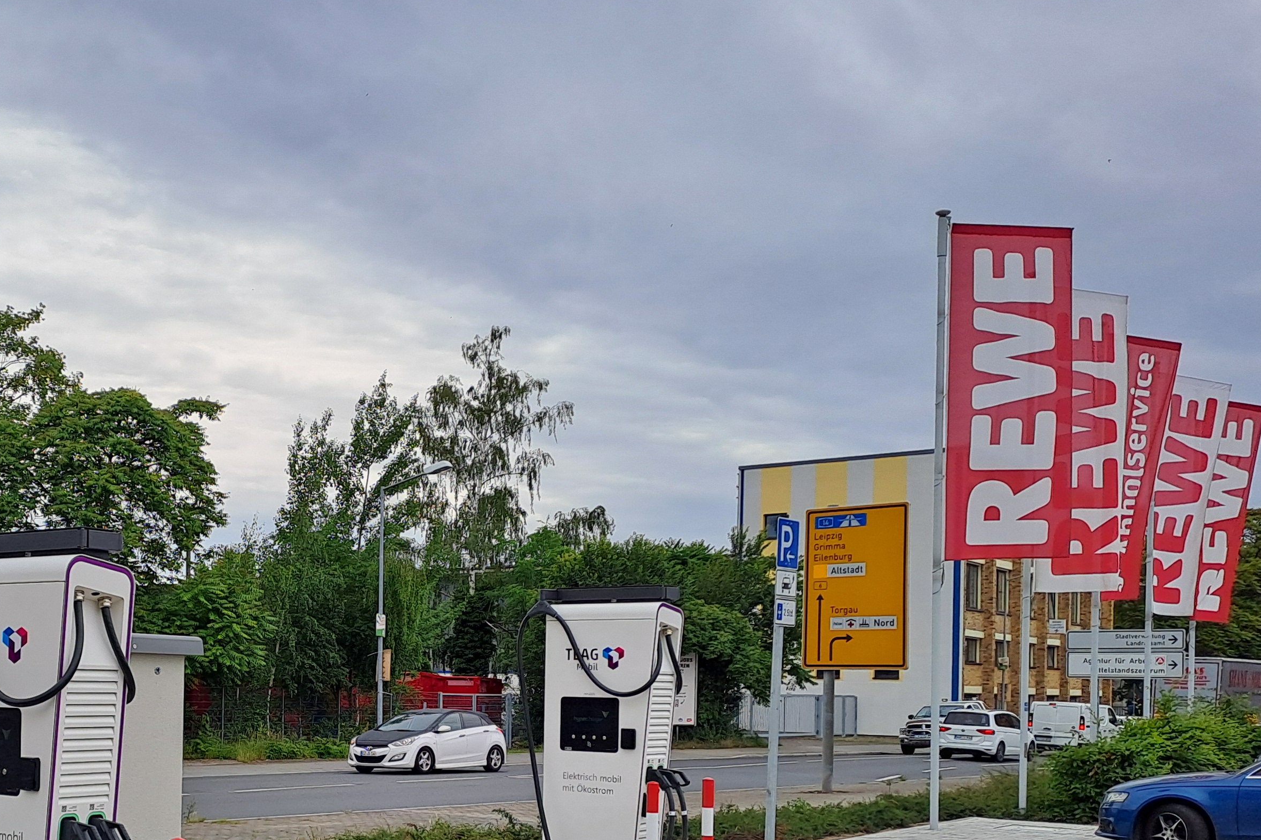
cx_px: 283
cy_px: 682
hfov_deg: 42.8
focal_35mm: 44
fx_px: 1541
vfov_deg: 29.7
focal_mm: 4.65
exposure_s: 1/1996
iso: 32
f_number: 1.8
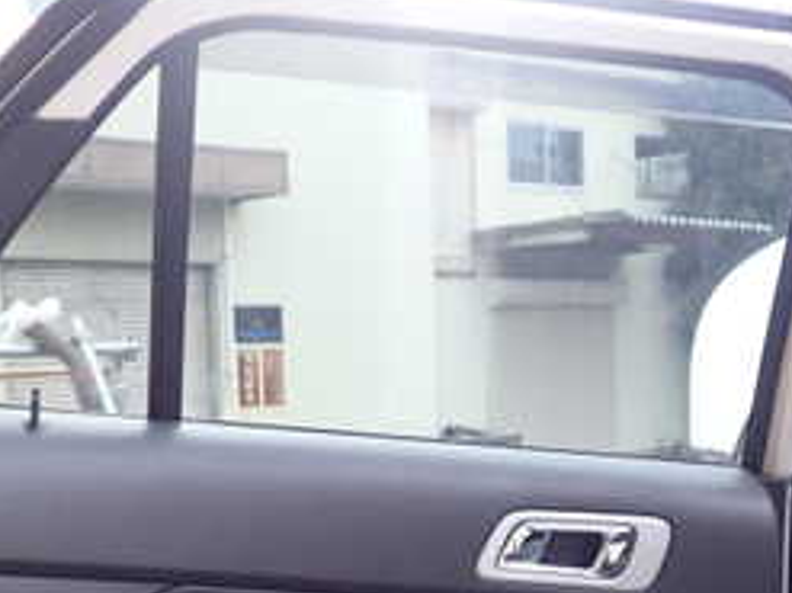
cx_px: 391
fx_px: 1669
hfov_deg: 26.7
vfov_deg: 19.5
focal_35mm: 73
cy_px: 596
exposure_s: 1/80
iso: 100
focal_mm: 5.4
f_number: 2.3
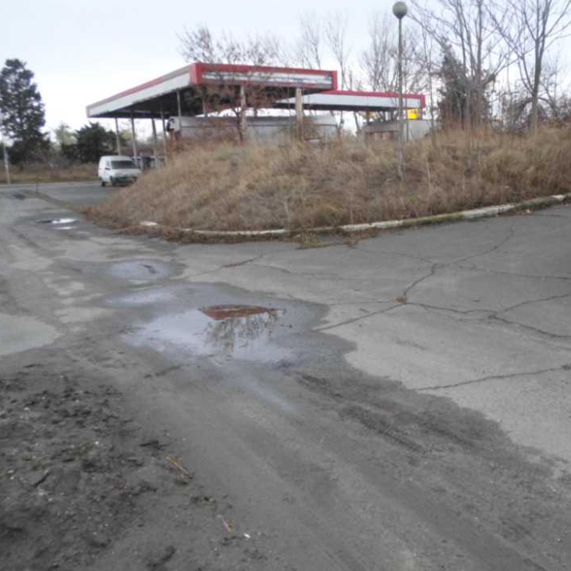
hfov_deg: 51.2
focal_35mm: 31
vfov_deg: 52.5
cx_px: 397
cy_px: 295
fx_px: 579
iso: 80
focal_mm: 4.5
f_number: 2.5
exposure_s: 1/60
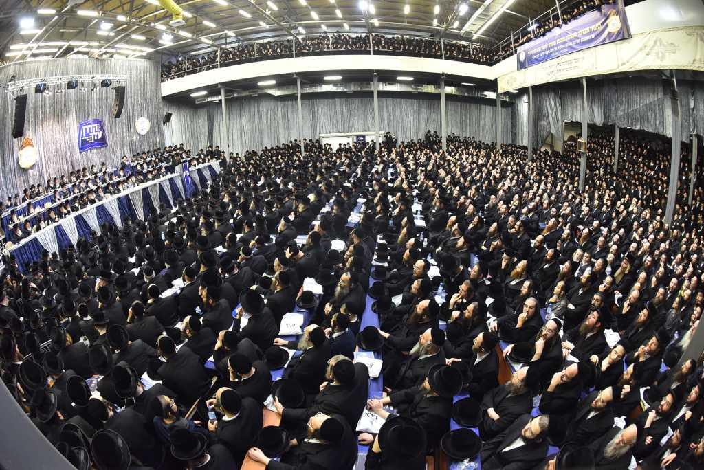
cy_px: 235
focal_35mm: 16
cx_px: 352
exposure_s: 1/125
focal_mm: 16
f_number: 5.6
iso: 2000
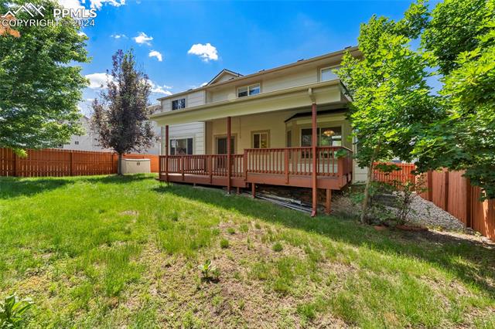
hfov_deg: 104.3
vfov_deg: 81.1
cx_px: 248
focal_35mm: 14
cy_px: 164
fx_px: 192
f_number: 8
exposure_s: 1/8000
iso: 1000
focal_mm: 14
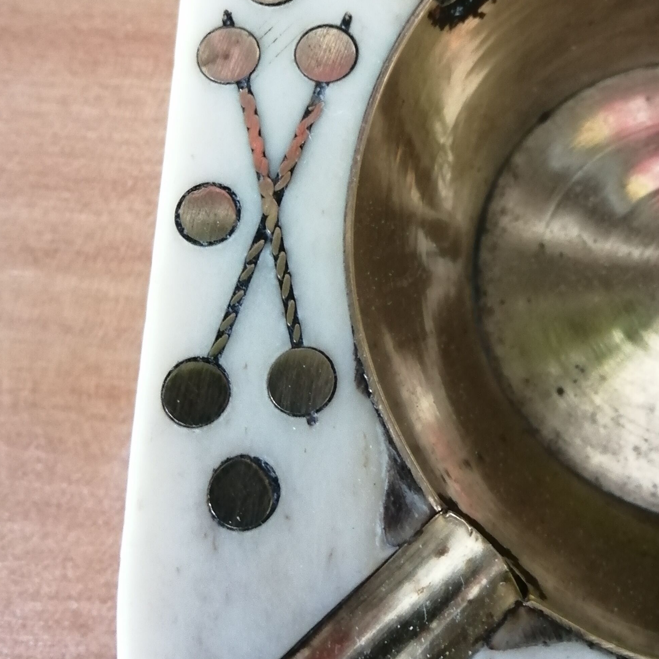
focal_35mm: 49
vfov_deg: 33.8
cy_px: 149
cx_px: 480
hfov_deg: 34.1
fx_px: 1055
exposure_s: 1/20
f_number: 1.8
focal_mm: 3.6
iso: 500
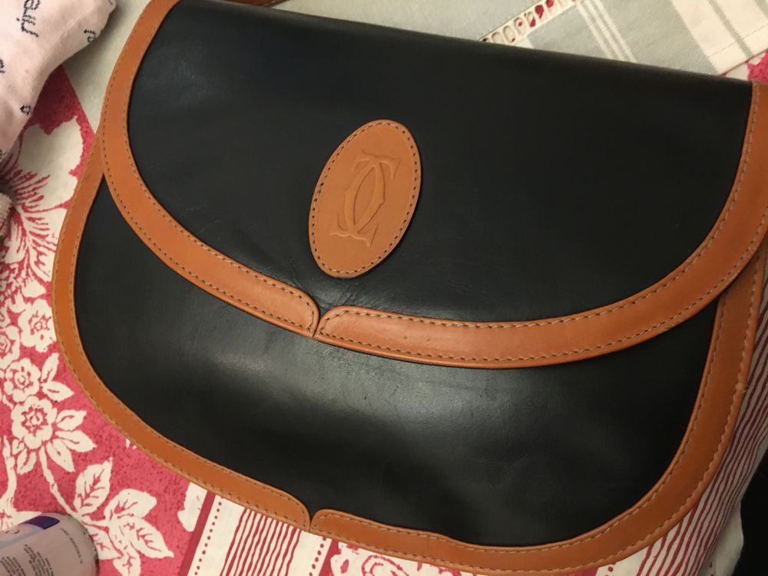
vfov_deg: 48.2
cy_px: 288
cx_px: 384
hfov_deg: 61.7
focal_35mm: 29
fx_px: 643
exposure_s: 1/17
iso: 400
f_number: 2.2
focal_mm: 4.15
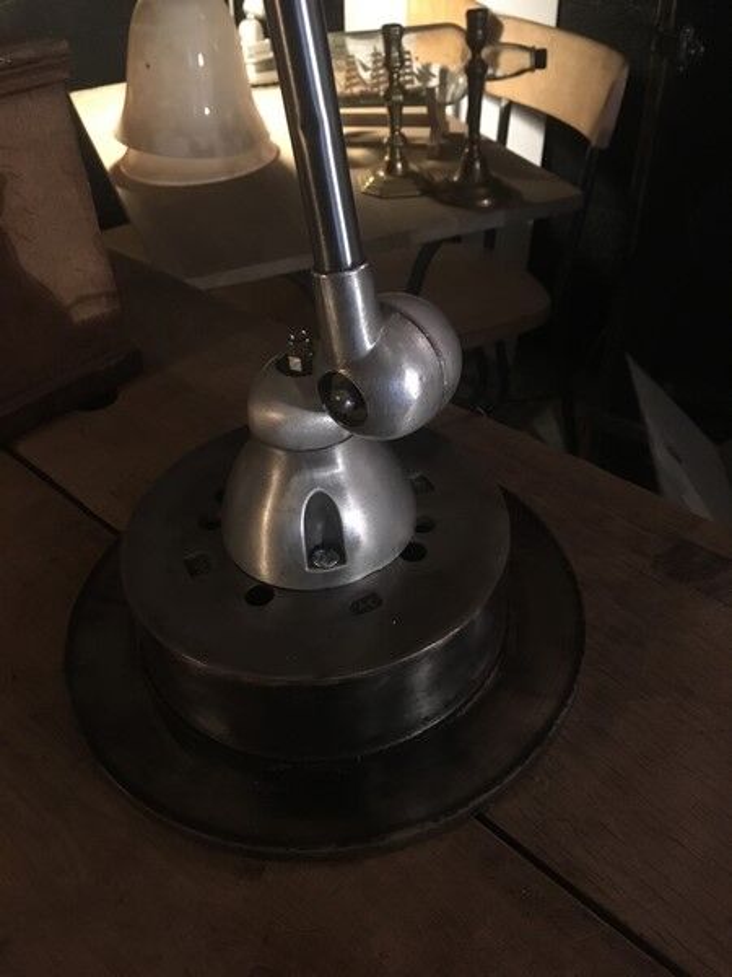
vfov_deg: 61.7
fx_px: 818
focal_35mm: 29
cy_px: 488
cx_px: 366
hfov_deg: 48.2
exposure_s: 1/17
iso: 500
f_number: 2.2
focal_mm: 4.15
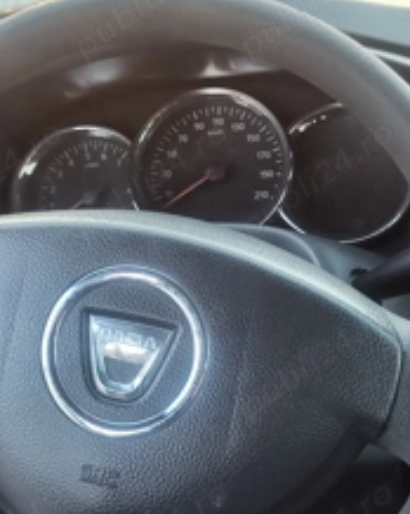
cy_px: 219
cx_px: 233
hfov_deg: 34.8
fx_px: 653
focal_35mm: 43
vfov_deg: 42.8
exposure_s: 1/94.6
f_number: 1.88
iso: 114
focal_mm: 5.59
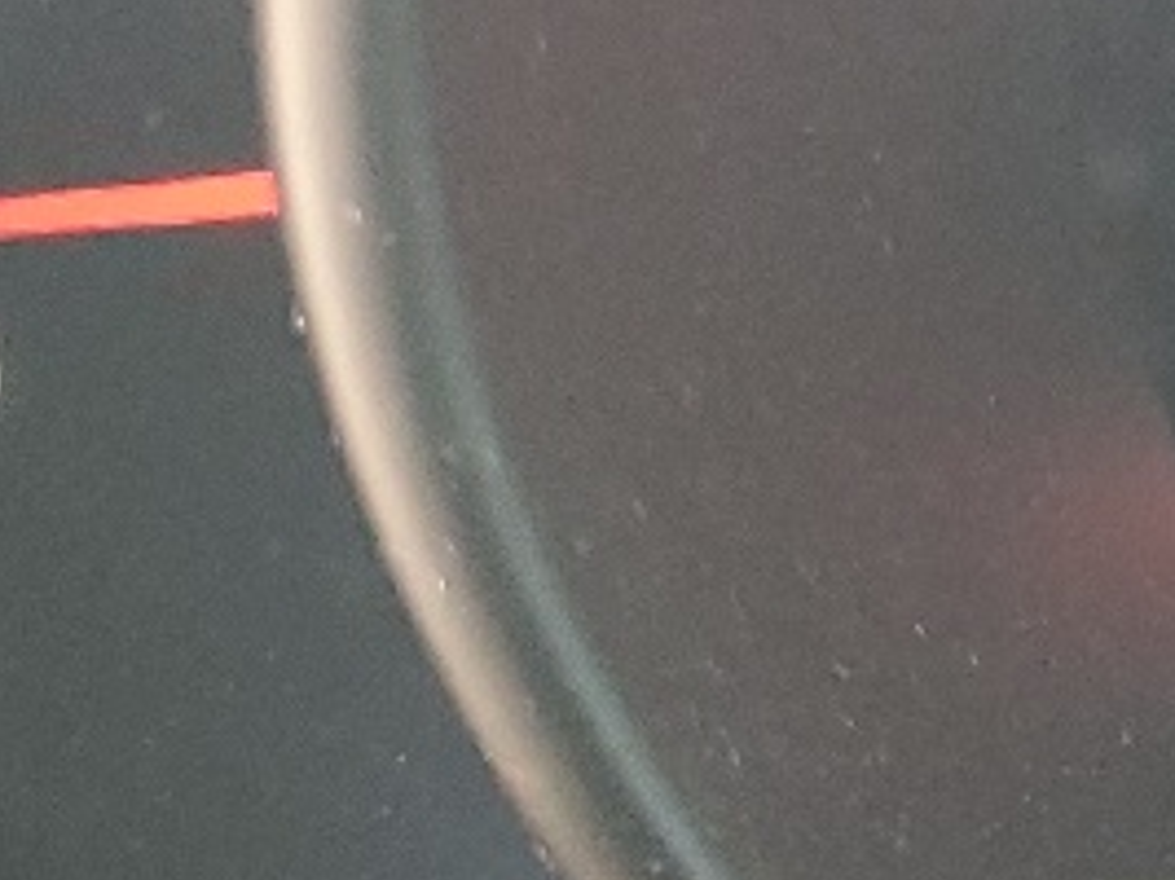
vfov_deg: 9.3
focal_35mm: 156
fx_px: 5293
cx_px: 2319
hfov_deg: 11.5
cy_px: -339
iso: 150
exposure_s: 1/60.2
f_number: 1.5
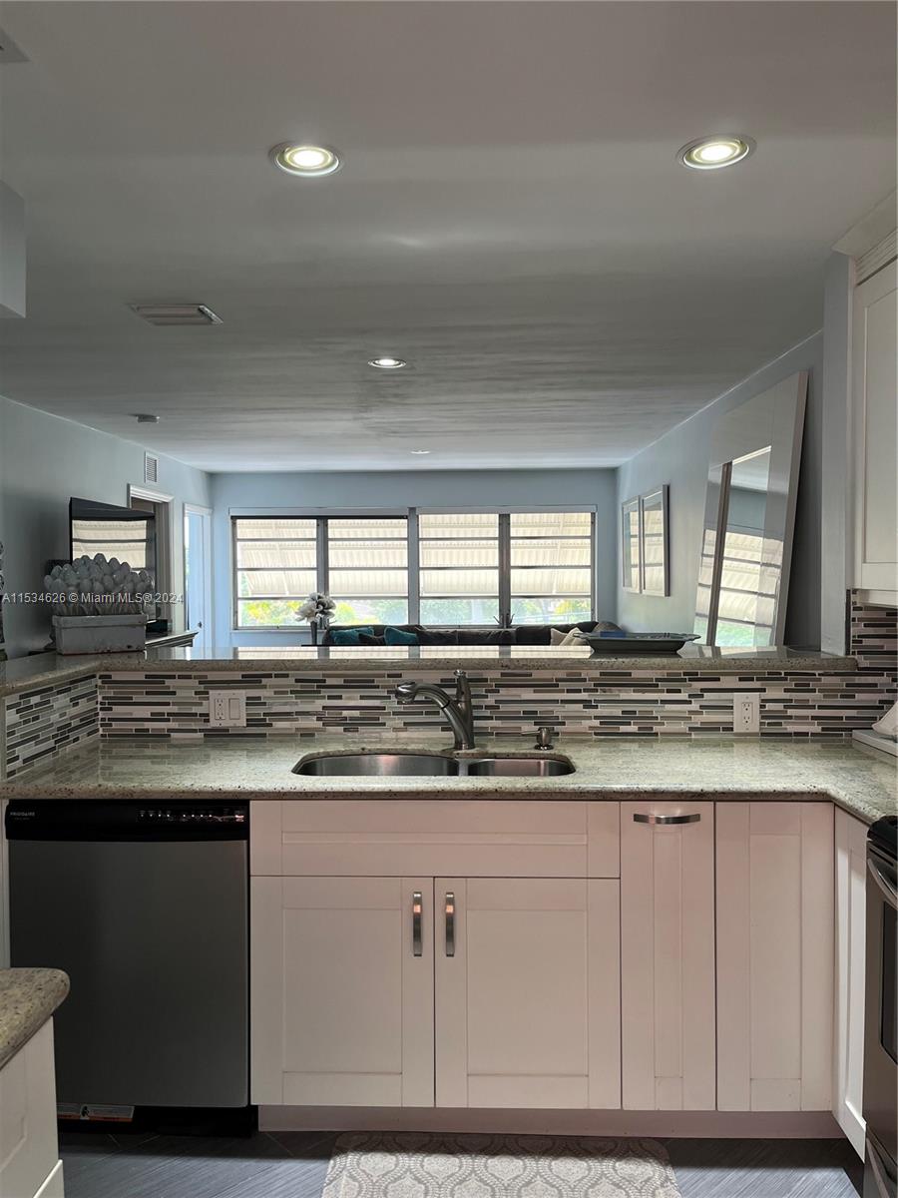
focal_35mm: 26
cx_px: 449
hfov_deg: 53.1
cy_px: 599
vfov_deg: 67.3
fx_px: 899
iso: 80
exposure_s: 1/120
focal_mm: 5.1
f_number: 1.6
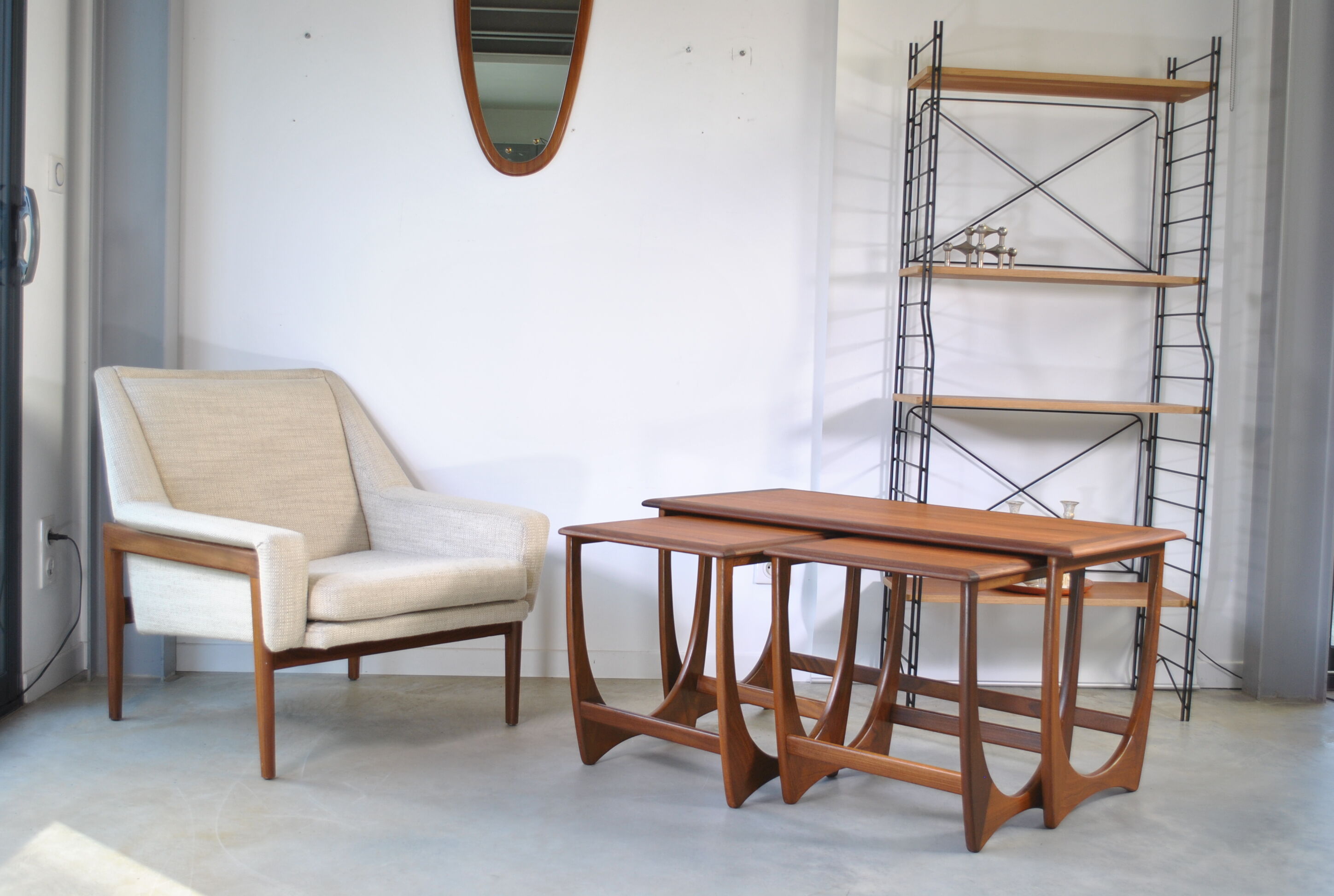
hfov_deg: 49.5
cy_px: 448
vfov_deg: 34.4
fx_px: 1448
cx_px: 667
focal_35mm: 39
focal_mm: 26
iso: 200
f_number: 4.5
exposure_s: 1/40
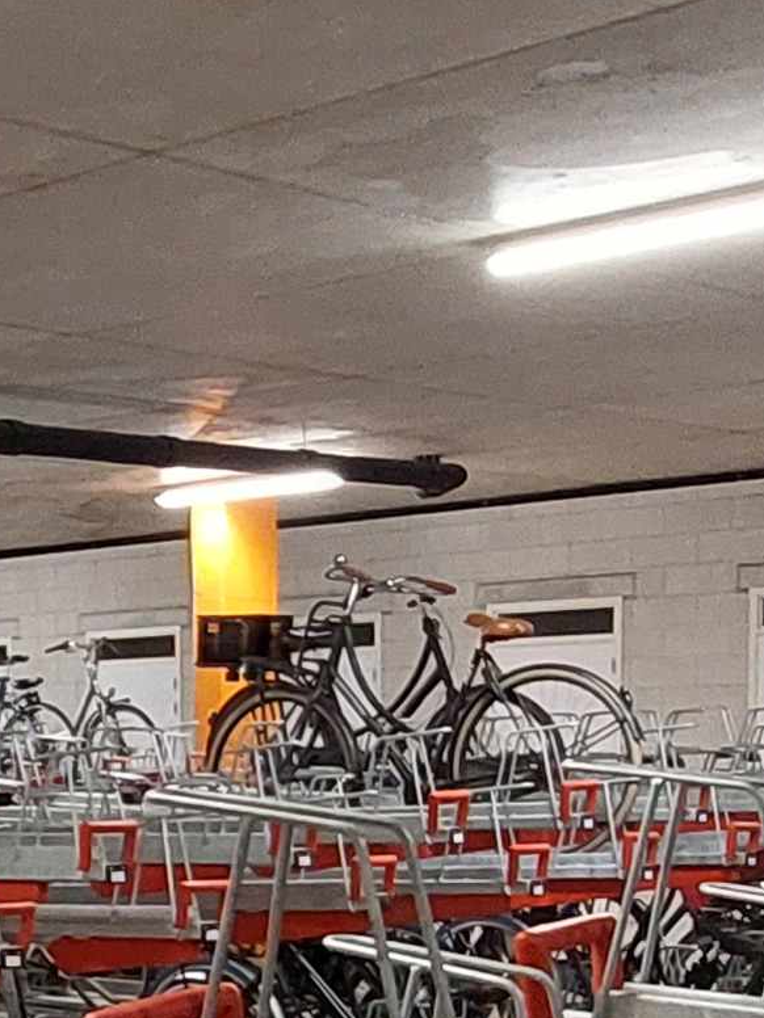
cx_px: -230
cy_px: 888
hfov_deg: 20.1
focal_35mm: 67
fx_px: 1972
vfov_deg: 28.0
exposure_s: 1/50
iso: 320
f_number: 2.2
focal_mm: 1.74
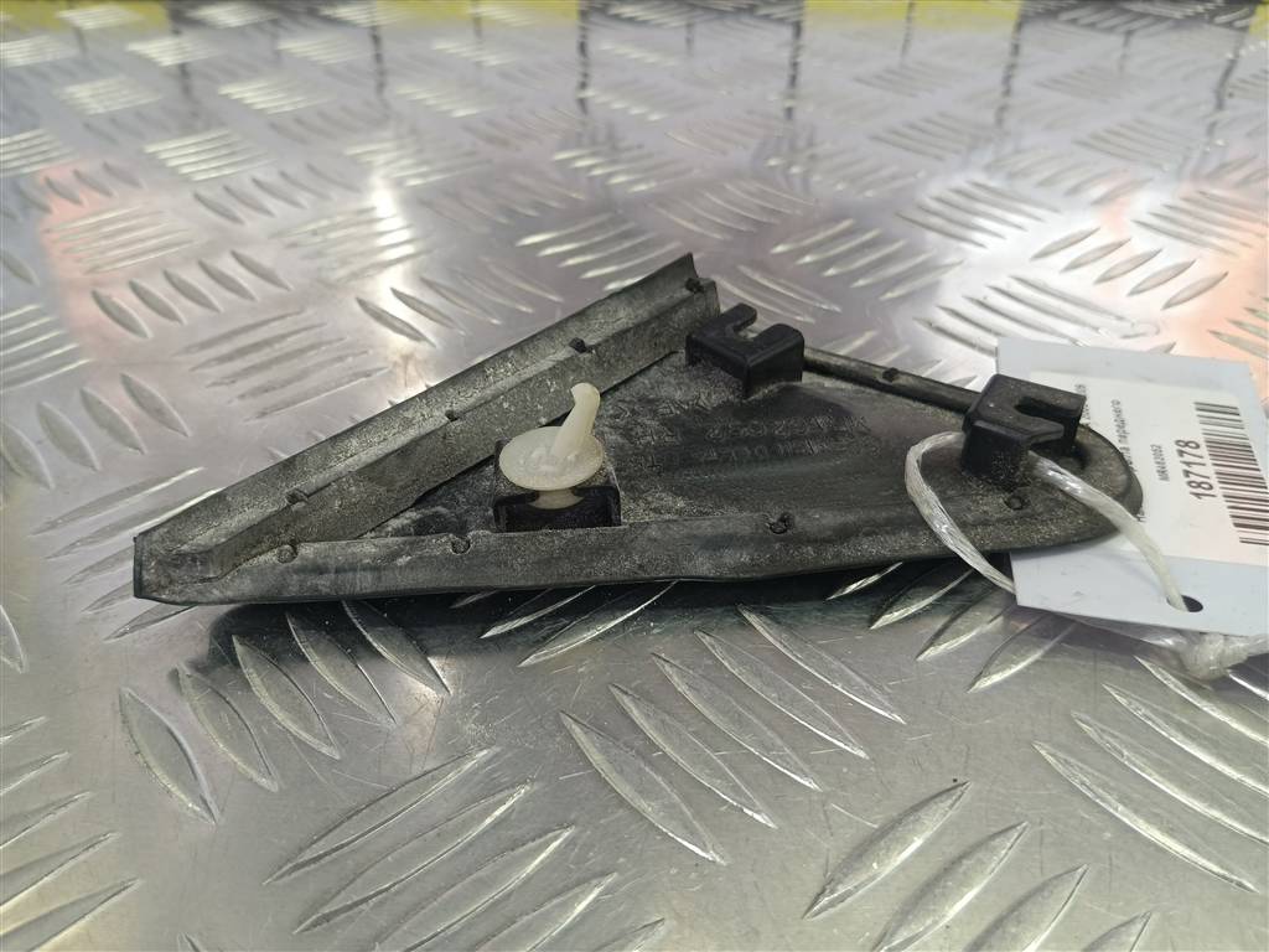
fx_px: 990
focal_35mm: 27
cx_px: 634
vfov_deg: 51.4
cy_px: 476
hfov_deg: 65.3
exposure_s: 1/50
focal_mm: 4.11
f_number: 1.6
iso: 88
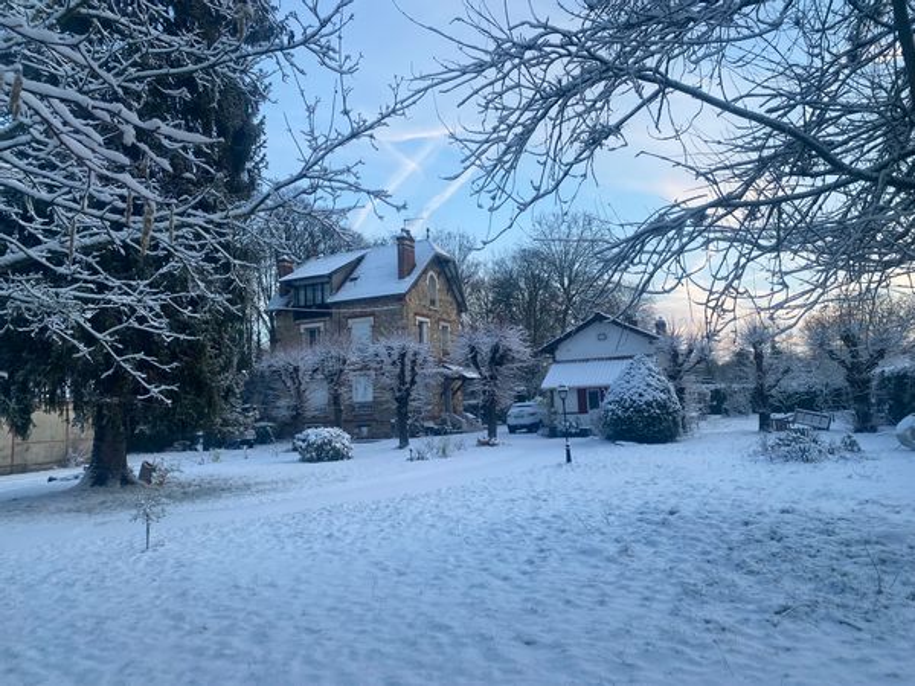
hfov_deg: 67.3
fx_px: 687
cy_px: 343
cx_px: 458
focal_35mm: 26
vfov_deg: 53.1
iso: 32
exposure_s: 1/122
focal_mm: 4.25
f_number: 1.8
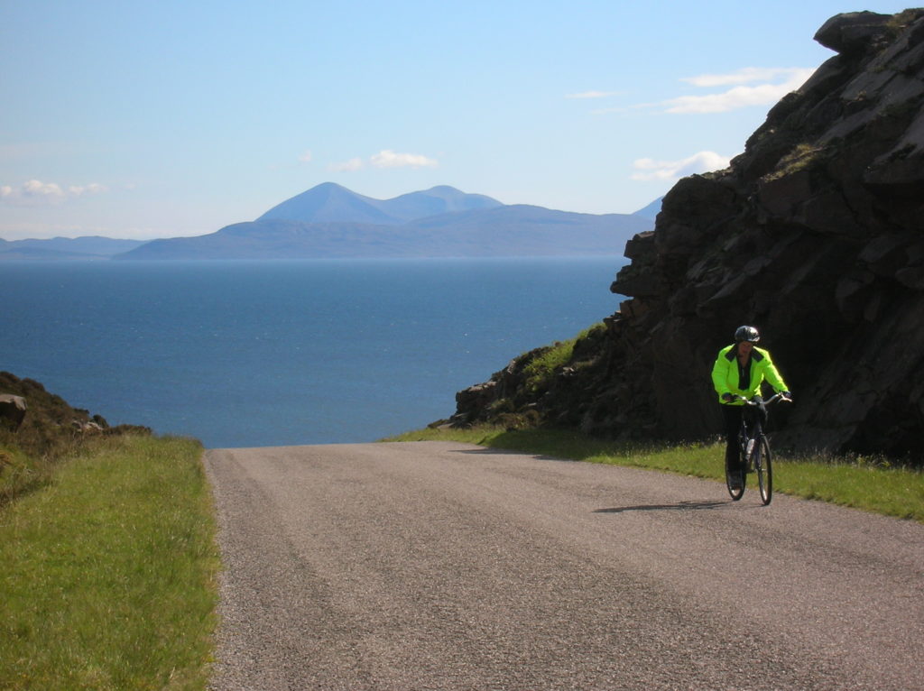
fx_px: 2720
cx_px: 462
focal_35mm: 102
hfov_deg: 19.3
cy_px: 346
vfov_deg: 14.5
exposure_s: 1/151
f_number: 8.2
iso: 50
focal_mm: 17.1
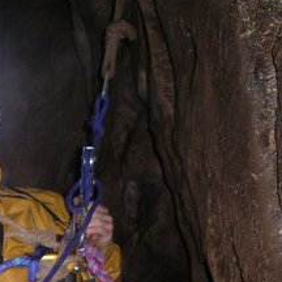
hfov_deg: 18.7
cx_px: 13
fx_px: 839
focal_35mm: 91
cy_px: 356
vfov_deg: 18.0
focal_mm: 7.8
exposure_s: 1/40
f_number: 2.8
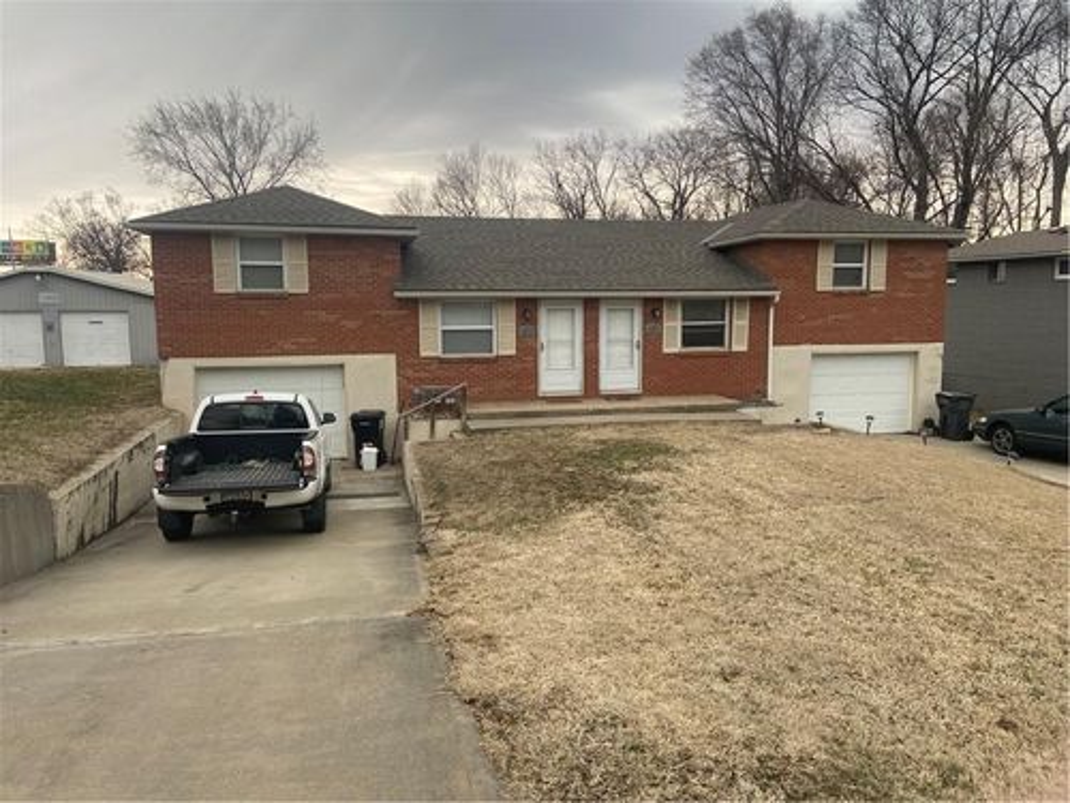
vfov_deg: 53.1
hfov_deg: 67.3
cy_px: 402
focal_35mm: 26
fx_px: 804
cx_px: 535
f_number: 1.8
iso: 40
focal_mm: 4.25
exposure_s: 1/122
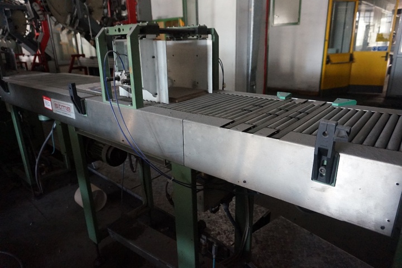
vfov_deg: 53.1
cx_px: 201
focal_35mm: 24
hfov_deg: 73.7
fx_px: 268
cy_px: 134
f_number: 3.5
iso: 3200
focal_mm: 16
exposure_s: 1/20
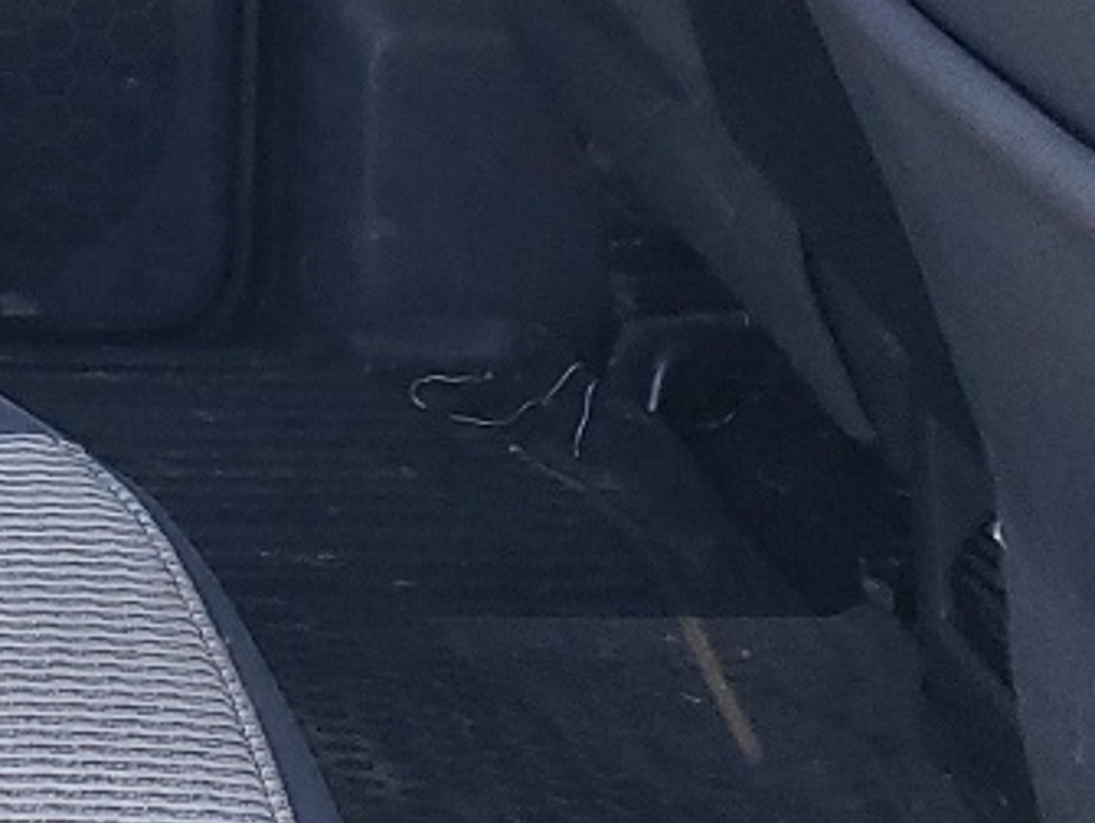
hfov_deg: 14.9
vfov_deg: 11.6
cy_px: -300
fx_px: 3927
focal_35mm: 124
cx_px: -480
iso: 142
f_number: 1.5
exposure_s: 1/60.2
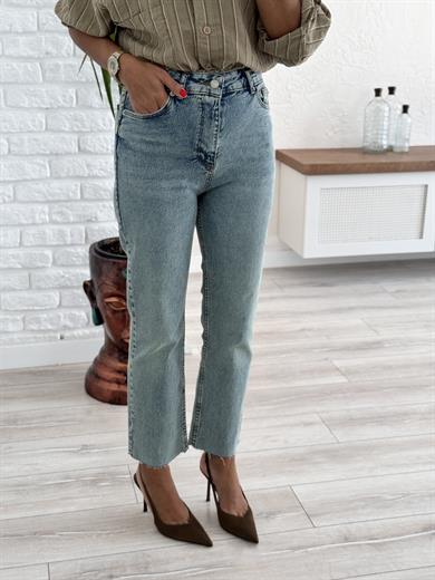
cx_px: 218
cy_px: 290
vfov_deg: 39.7
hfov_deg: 30.3
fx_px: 804
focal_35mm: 48
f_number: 1.78
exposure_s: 1/154
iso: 64
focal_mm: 6.76
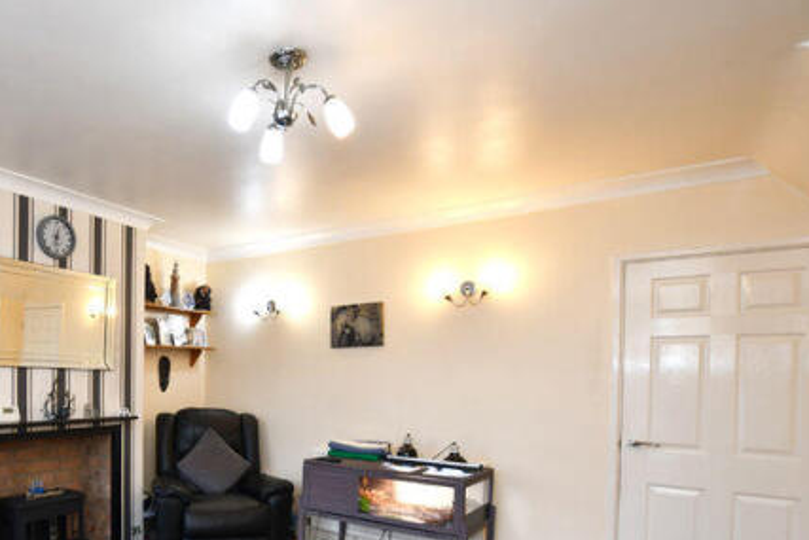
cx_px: 225
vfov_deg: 53.4
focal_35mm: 23
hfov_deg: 72.0
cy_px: 384
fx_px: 517
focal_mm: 10
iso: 360
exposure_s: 1/60
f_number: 4
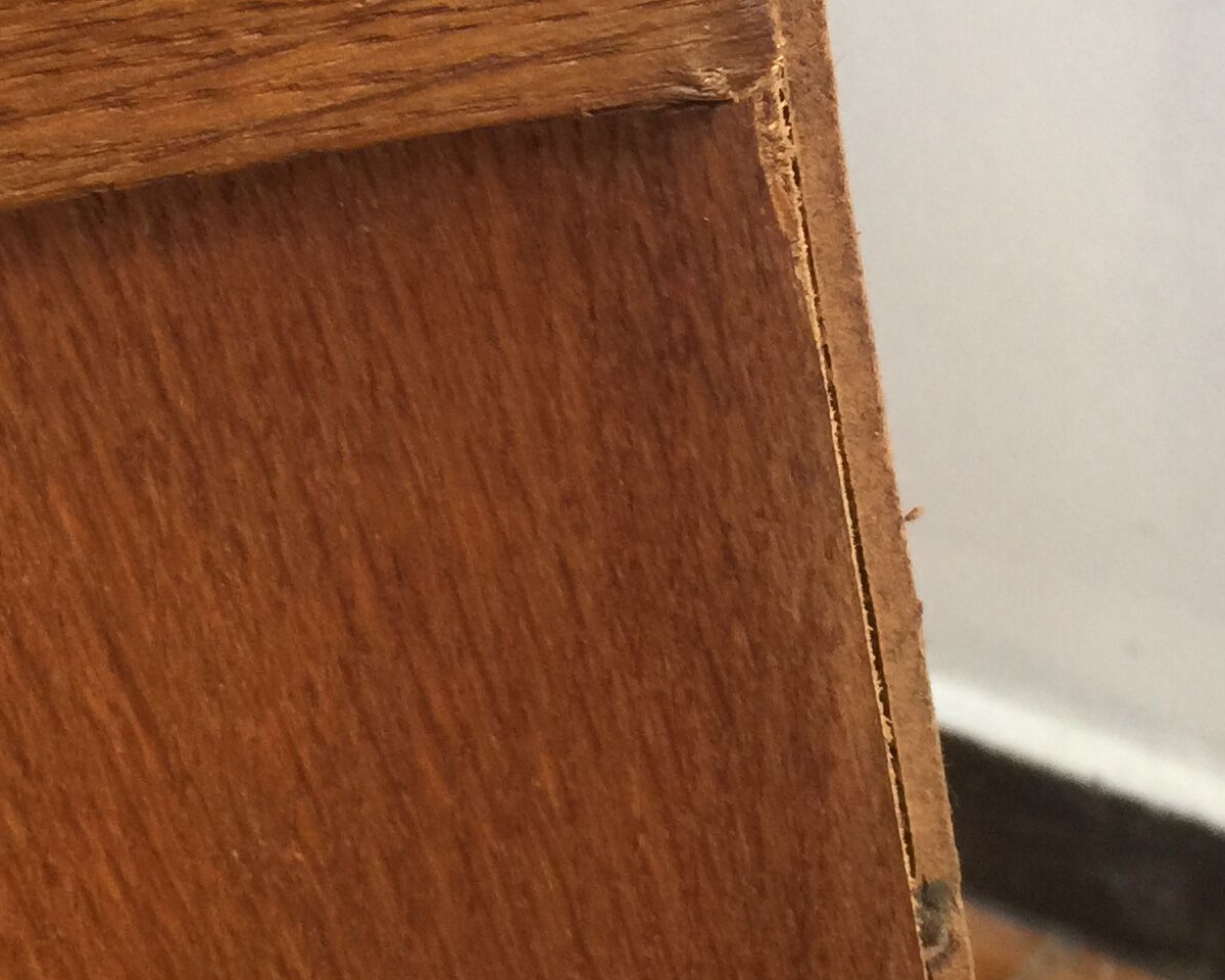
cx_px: 589
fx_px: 2792
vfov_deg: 19.8
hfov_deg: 24.7
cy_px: 303
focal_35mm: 77
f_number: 2.2
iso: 64
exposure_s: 1/17
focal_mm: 4.15
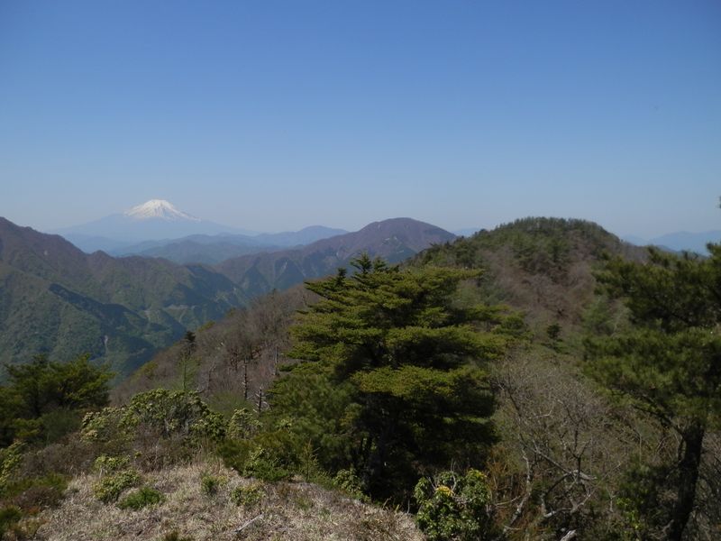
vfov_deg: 54.9
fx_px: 521
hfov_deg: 69.4
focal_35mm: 25
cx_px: 360
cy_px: 270
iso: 80
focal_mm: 4.5
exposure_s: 1/200
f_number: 8.7
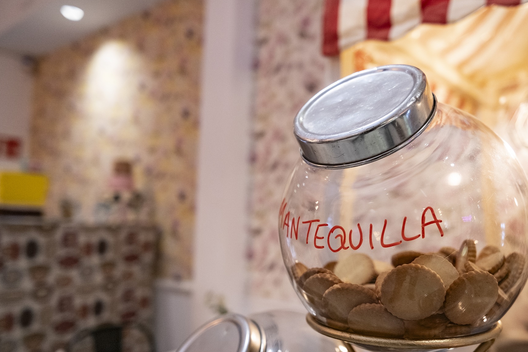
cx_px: 366
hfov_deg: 61.6
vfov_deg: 44.8
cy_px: 204
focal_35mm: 29
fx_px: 425
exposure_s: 1/250
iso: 640
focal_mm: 13
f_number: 1.4
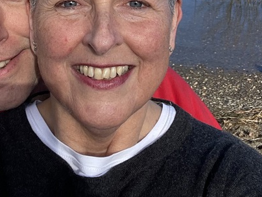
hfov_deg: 38.9
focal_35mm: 49
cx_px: 117
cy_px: 40
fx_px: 371
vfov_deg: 29.0
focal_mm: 2.71
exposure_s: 1/782
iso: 25
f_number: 2.2
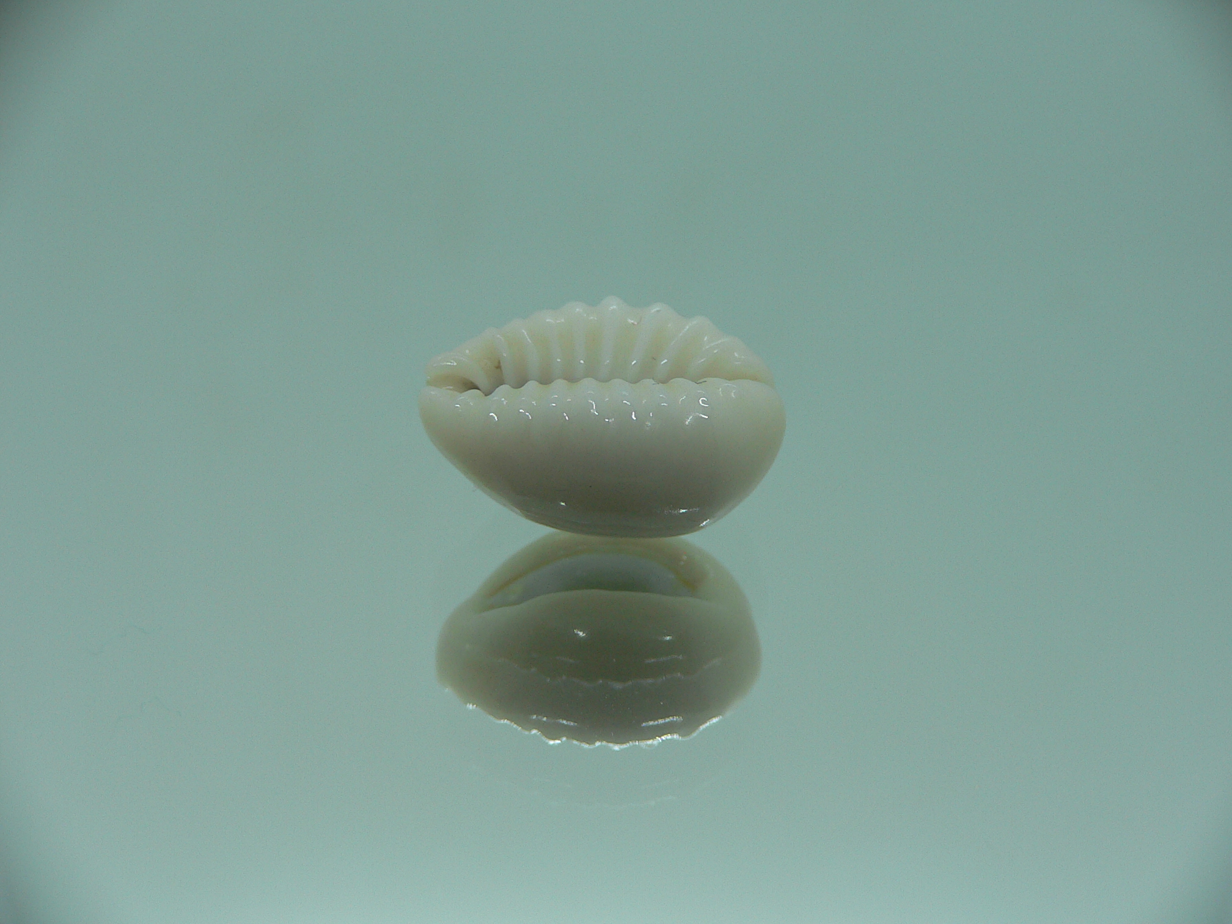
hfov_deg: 52.6
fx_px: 1246
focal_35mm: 35
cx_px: 616
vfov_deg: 40.7
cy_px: 462
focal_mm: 4.6
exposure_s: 1/80
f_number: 2.8
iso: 80
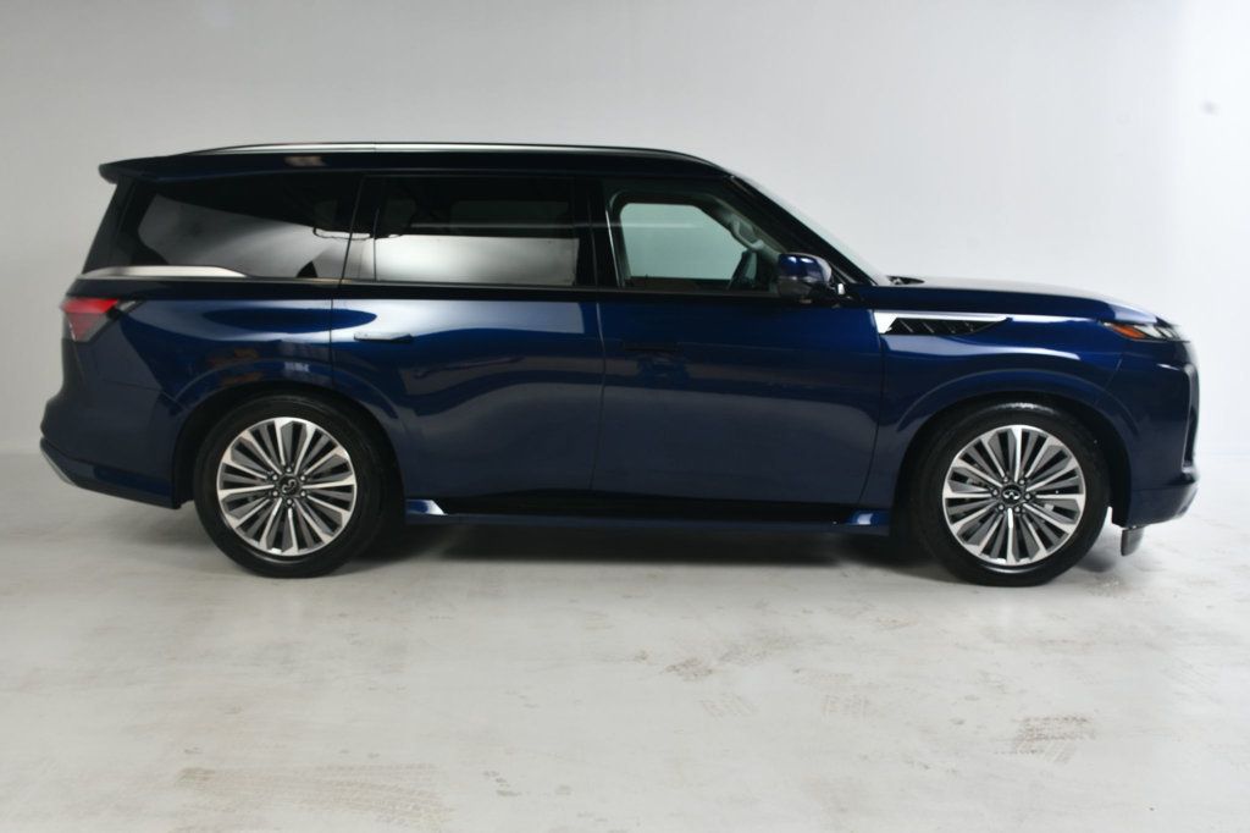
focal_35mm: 33
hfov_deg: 57.2
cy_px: 416
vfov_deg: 39.9
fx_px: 1145
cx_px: 625
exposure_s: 1/160
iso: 100
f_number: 11
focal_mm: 22
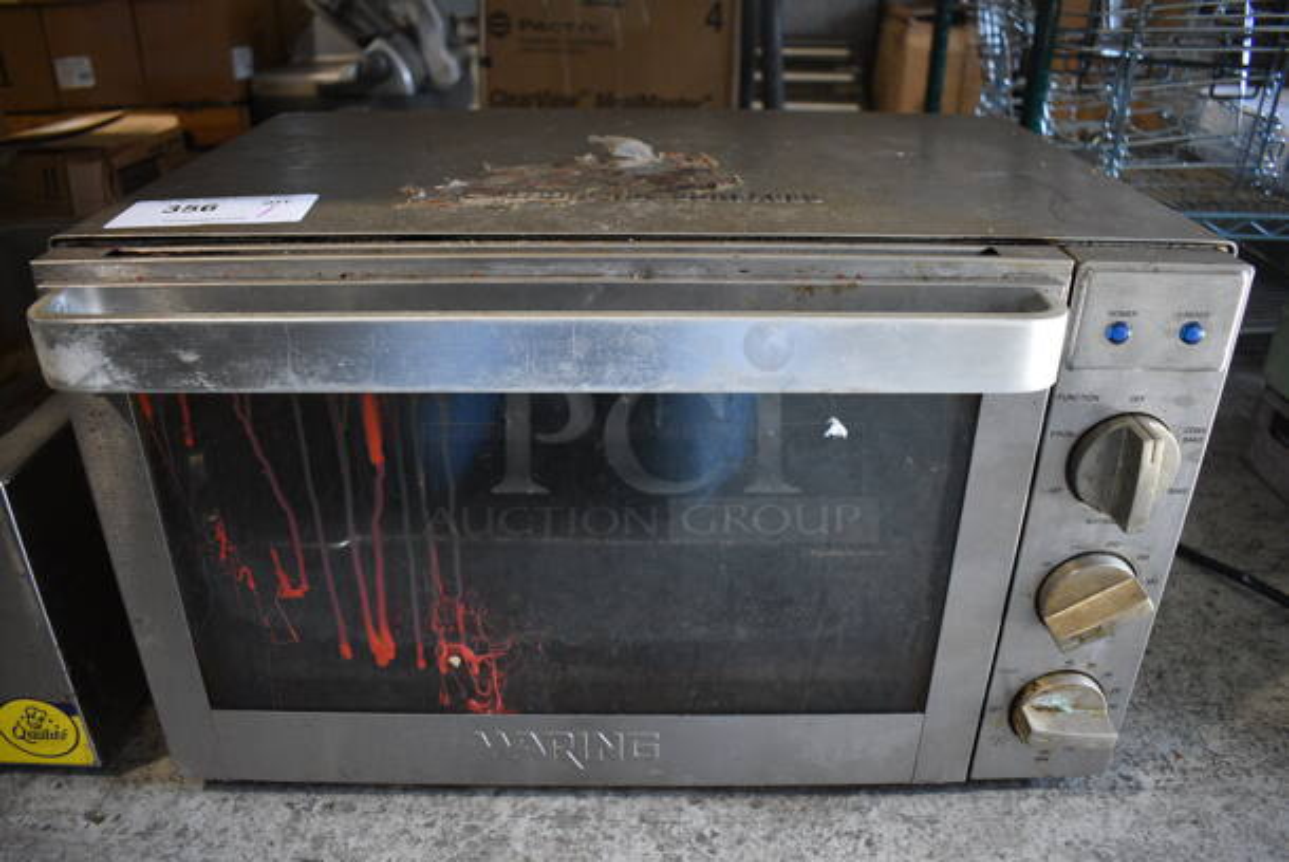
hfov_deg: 67.3
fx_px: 968
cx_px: 644
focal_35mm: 27
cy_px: 431
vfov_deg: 48.0
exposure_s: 1/125
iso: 1400
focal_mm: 18
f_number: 3.5
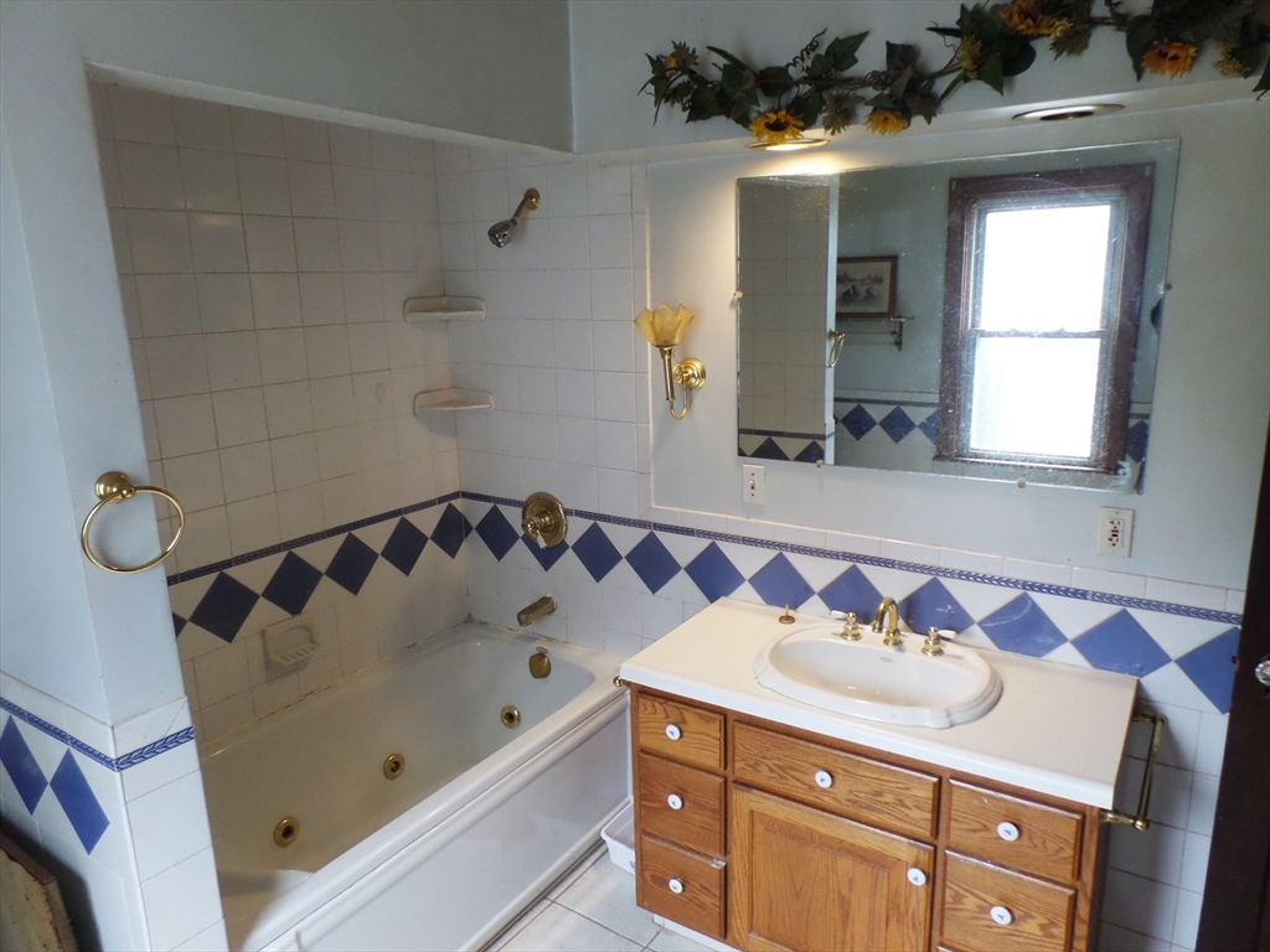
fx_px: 844
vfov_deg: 58.9
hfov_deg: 73.9
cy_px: 476
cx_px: 635
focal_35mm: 23
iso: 320
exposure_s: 1/30
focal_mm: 4.1
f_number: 2.8
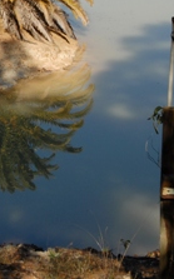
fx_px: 935
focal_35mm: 123
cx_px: -125
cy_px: 19
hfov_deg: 10.1
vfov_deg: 16.7
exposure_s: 1/250
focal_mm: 28
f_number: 8
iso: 125
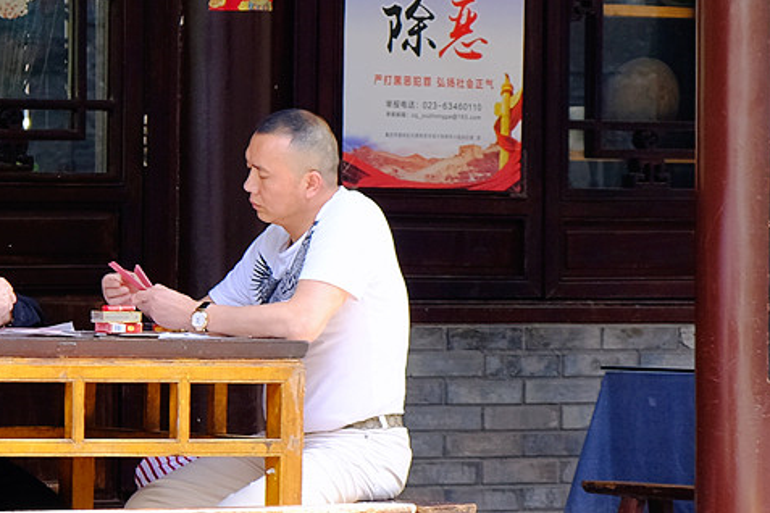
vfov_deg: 5.3
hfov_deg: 7.9
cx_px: 297
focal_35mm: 261
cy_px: 55
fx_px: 5582
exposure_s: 1/58
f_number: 4
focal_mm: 55
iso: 200
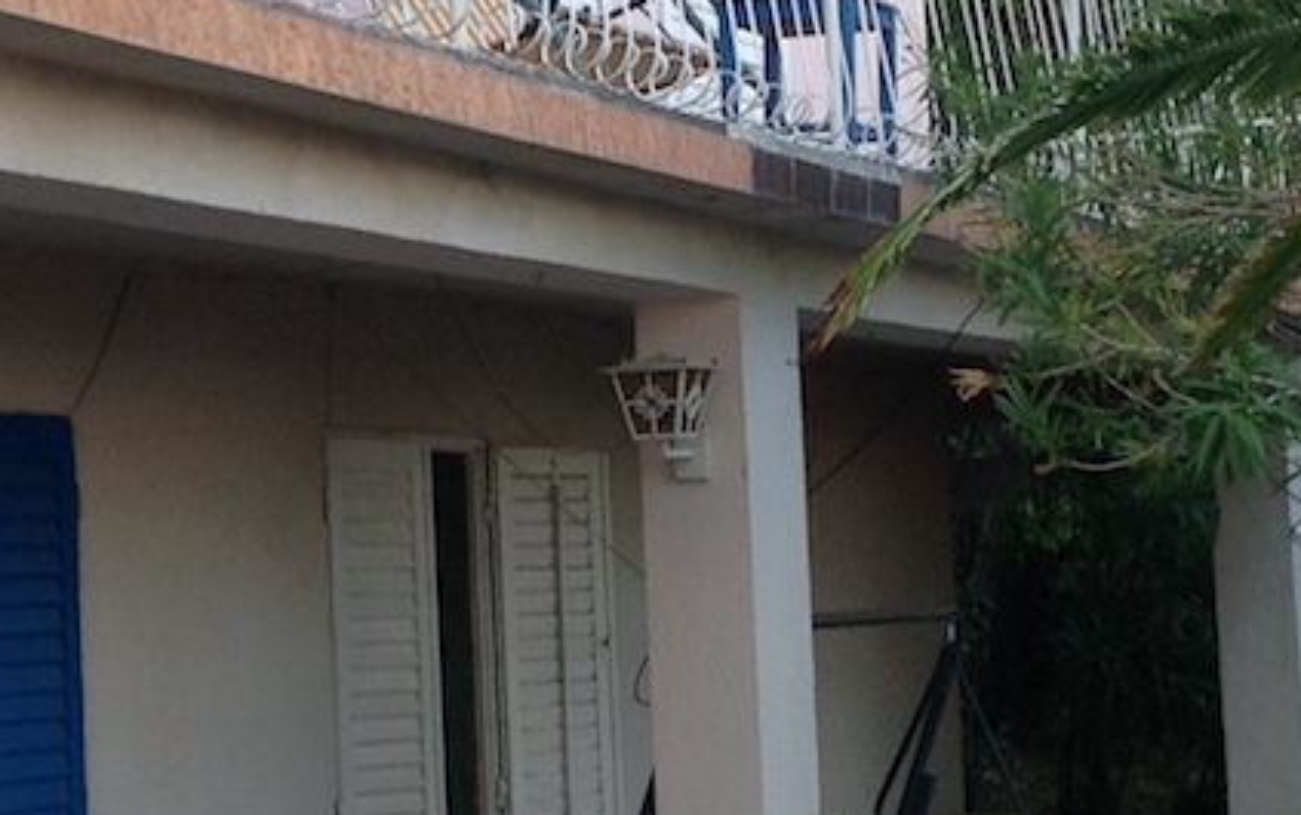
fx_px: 3974
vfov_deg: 11.7
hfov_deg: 18.6
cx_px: 587
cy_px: 458
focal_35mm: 112
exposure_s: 1/120
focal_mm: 4.28
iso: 50
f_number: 2.4
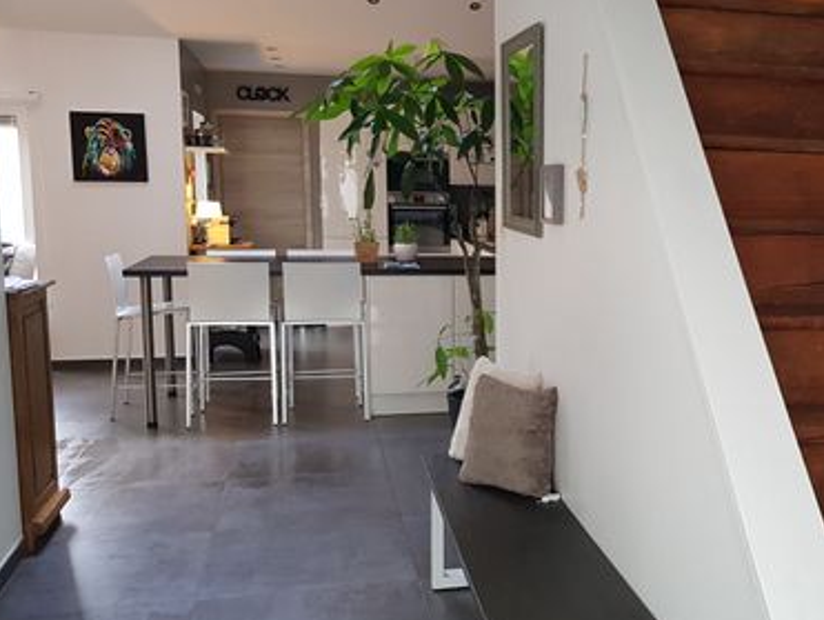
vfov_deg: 34.4
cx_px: 642
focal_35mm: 42
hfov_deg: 43.0
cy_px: 336
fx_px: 1001
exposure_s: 1/50
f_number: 1.7
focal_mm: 4.2
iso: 160
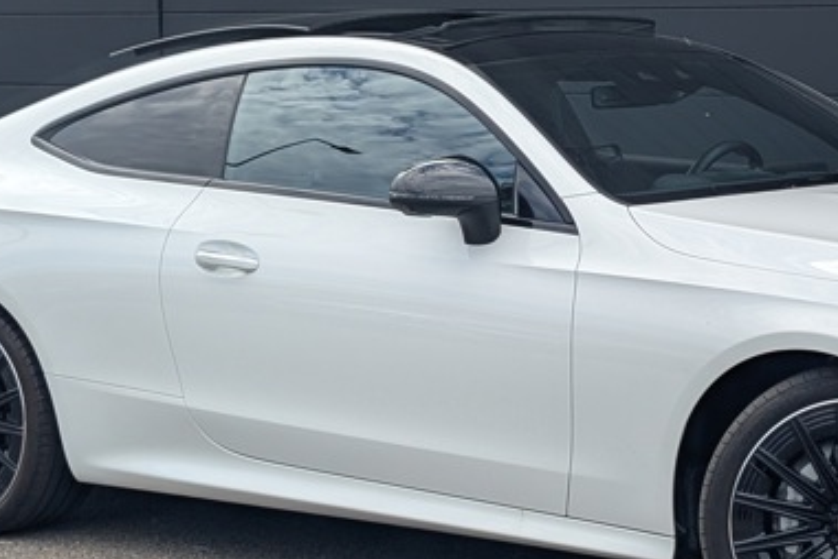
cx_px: 636
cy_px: 180
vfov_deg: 12.8
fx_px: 2491
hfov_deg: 19.0
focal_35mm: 107
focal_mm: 6.9
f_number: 1.68
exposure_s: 1/879
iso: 22
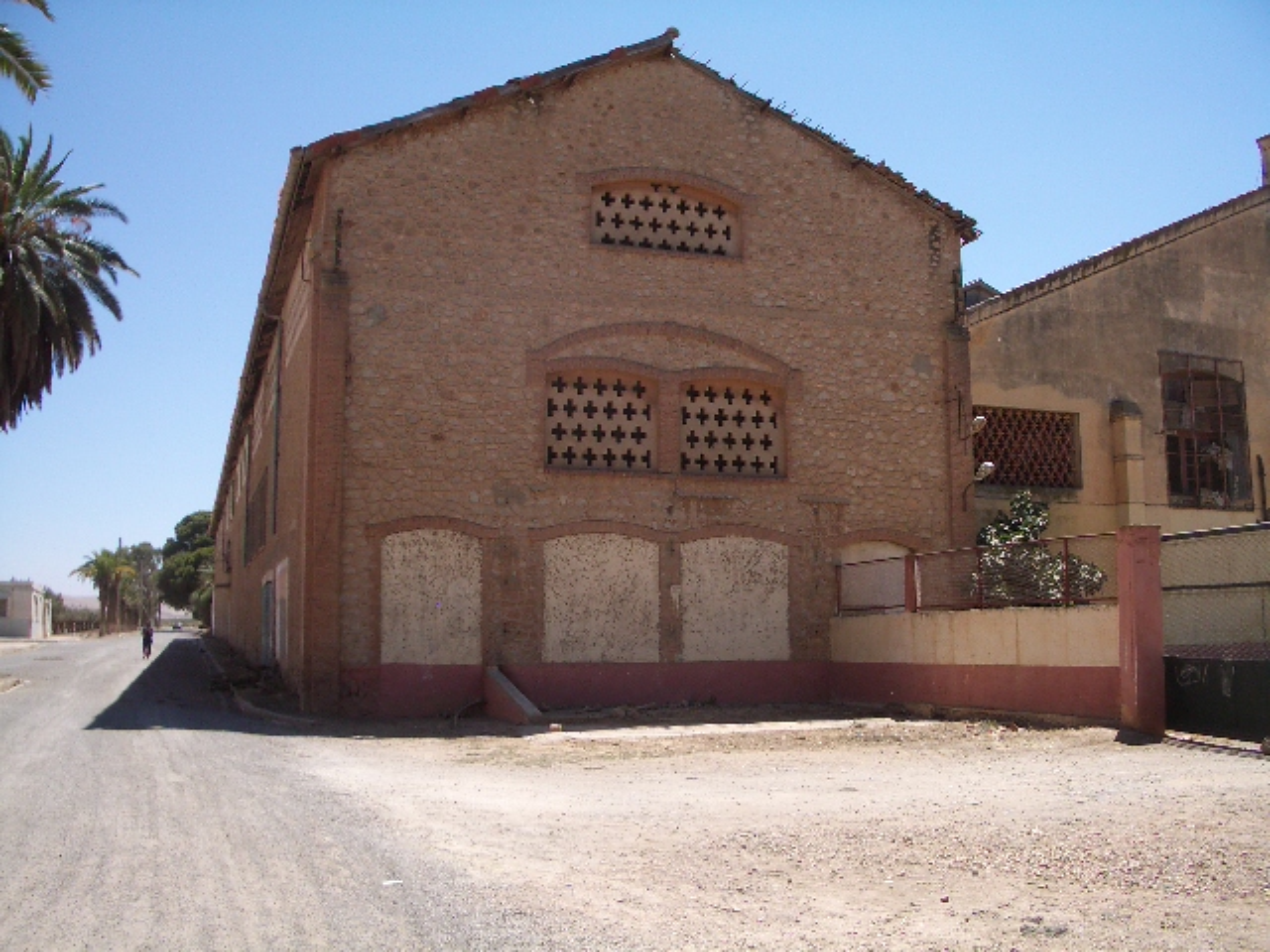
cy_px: 476
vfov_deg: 40.7
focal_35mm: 35
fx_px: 1284
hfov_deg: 52.6
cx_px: 635
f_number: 4.3
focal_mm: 5.8
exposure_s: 1/400
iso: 80
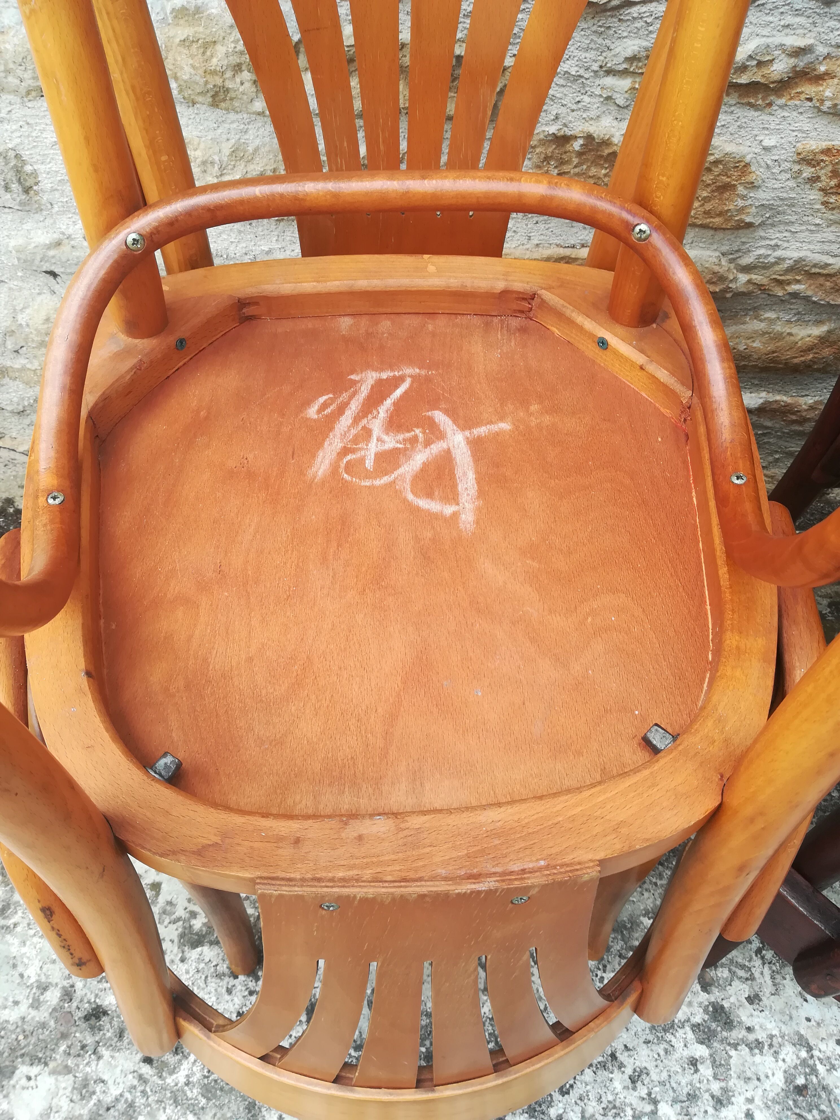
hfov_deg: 53.1
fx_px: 841
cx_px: 420
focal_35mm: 26
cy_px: 560
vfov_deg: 67.3
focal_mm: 3.83
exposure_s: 1/107
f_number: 2.2
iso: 50
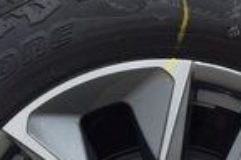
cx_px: 166
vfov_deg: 5.3
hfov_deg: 8.1
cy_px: 286
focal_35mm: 254
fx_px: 1700
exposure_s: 1/15
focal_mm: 38
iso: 560
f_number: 6.3
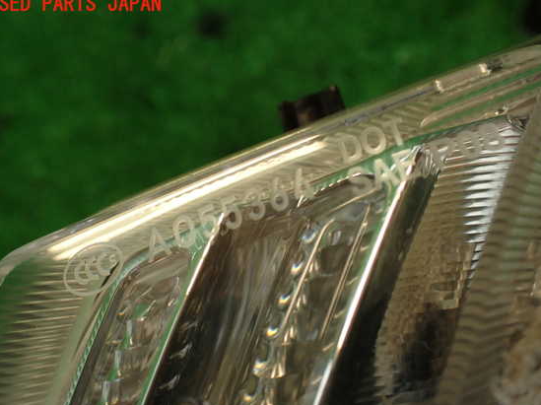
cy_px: 214
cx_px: 278
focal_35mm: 35
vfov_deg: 40.6
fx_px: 547
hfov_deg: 52.6
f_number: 2.4
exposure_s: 1/60
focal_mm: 5.79
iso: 160
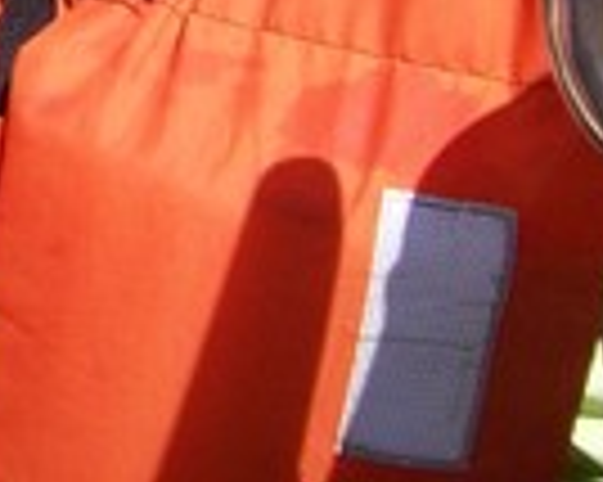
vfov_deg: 8.5
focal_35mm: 168
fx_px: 2996
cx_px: -562
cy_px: -595
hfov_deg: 10.6
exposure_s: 1/640
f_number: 4.8
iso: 80
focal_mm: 6
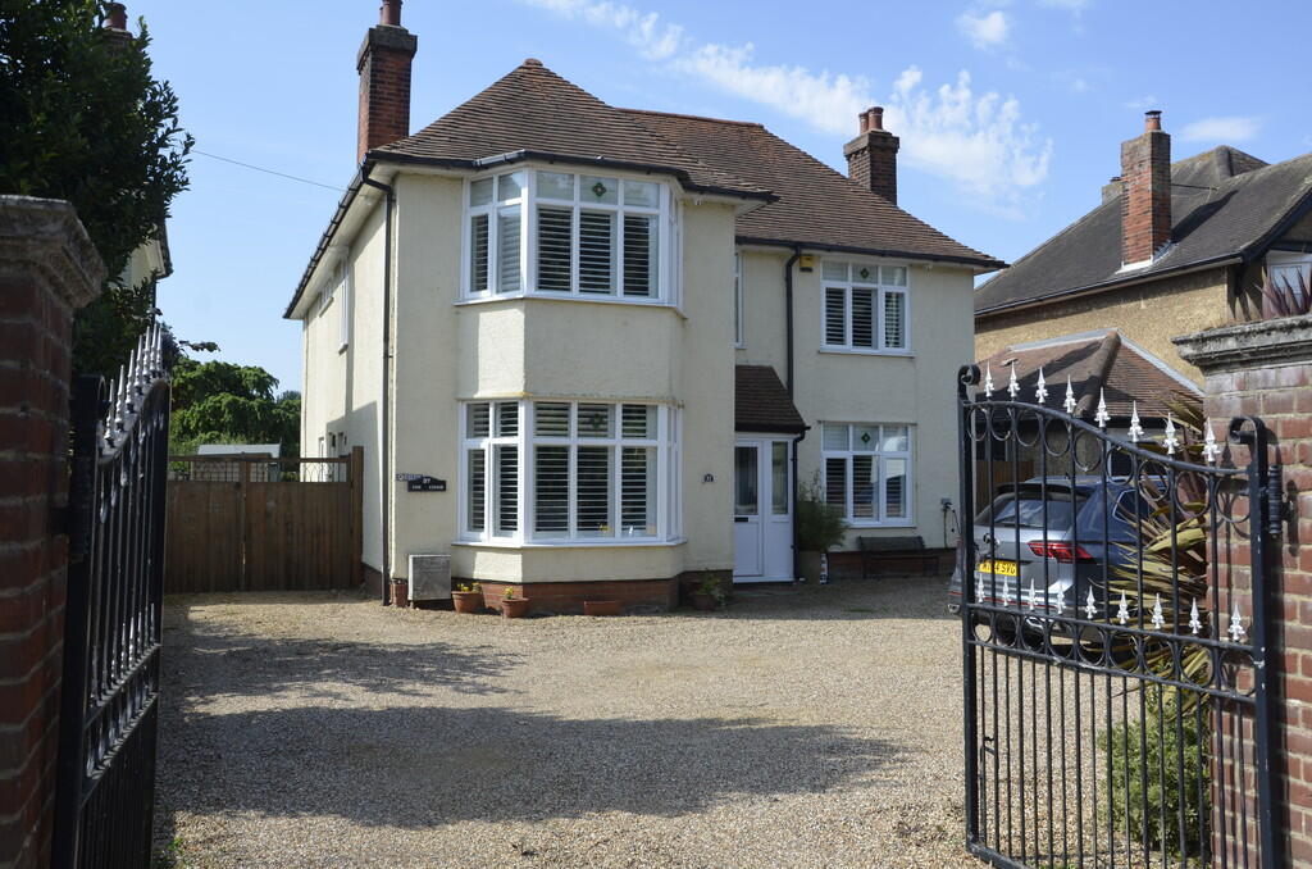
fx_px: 1146
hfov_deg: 59.6
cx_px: 656
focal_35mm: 32
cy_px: 434
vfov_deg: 41.5
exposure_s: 1/250
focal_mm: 21
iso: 125
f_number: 8
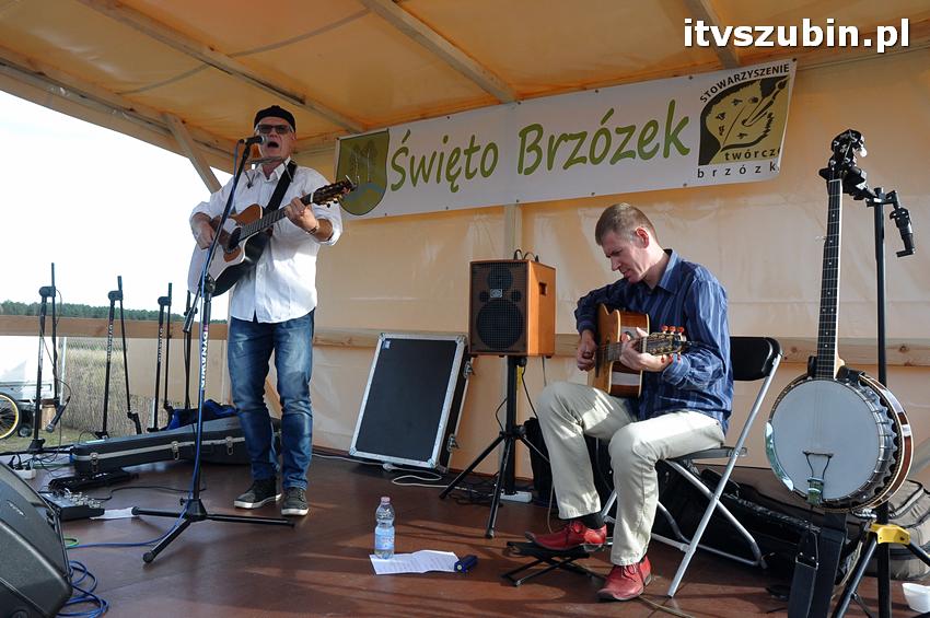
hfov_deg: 67.4
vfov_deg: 47.8
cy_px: 309
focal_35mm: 27
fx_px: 697
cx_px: 465
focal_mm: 18
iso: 800
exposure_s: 1/320
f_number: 9
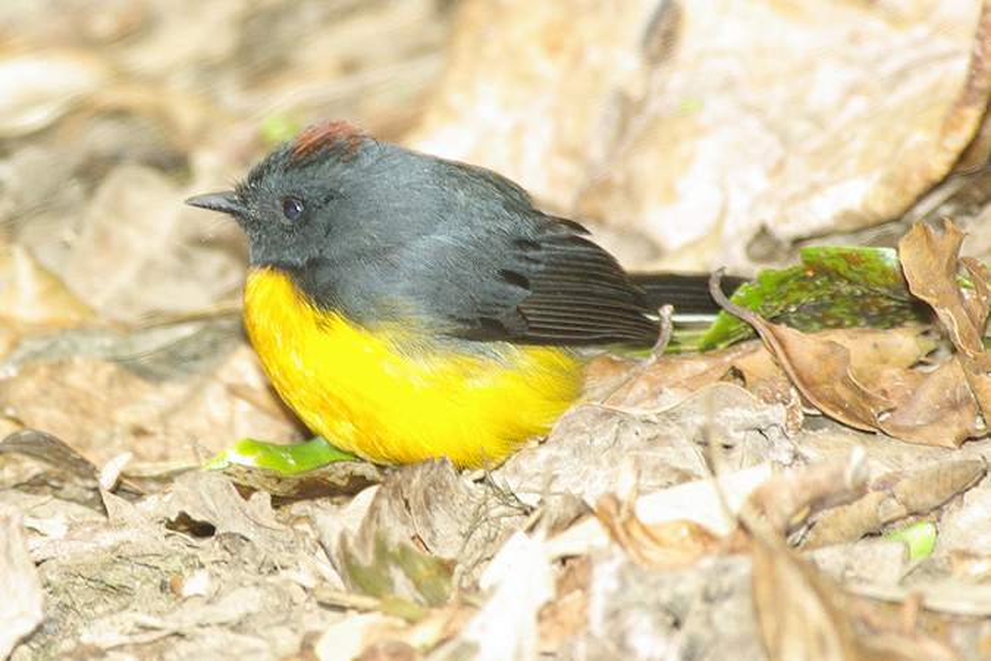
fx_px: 12387
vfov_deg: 3.1
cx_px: 496
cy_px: 330
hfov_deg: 4.6
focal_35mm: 450
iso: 800
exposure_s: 1/125
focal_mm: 300
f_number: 5.6
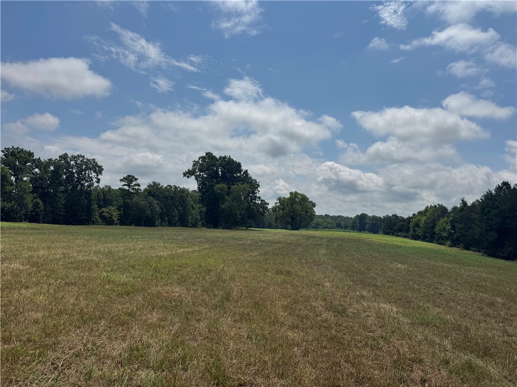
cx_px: 258
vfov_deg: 56.8
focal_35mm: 24
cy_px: 194
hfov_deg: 71.6
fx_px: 358
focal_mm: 6.76
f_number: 1.78
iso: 80
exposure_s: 1/12346
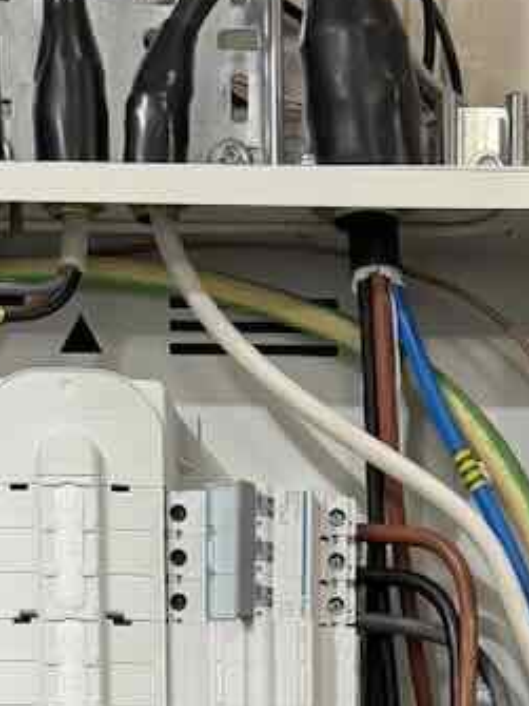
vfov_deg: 16.7
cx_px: 335
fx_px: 1998
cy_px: 1273
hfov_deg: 15.1
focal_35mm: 98
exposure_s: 1/80
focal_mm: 6.76
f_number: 1.78
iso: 200
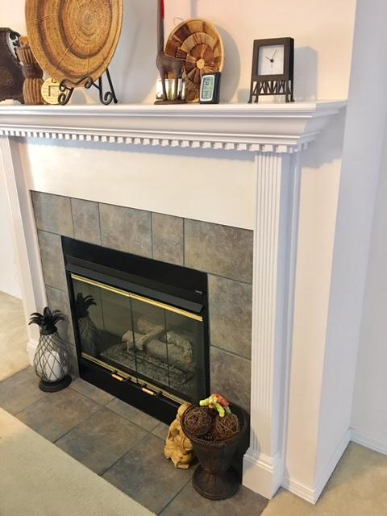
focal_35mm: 29
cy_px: 258
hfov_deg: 48.2
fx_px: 432
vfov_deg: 61.7
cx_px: 194
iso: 80
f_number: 2.2
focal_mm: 4.15
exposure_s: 1/8
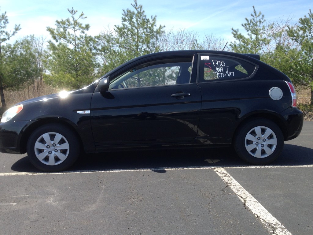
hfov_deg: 55.4
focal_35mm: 33
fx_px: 298
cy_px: 118
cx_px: 156
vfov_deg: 42.9
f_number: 2.4
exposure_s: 1/686
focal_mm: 4.12
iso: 50
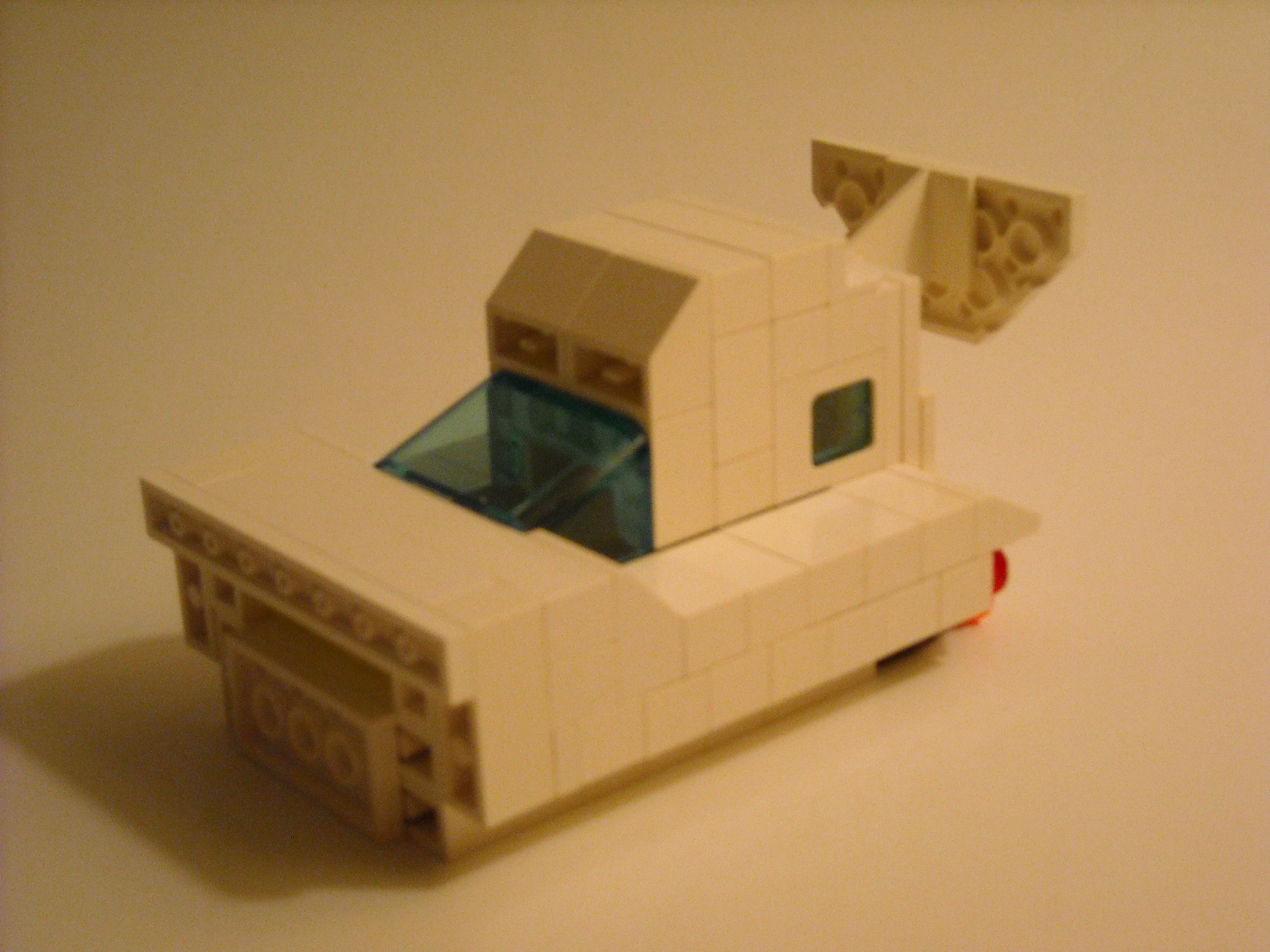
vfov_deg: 21.6
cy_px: 476
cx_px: 635
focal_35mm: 68
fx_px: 2495
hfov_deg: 28.6
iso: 400
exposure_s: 1/57
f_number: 3.7
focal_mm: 11.02
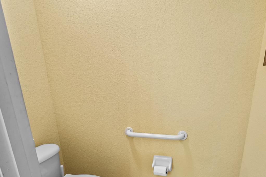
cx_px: 158
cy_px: 127
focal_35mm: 22
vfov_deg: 55.2
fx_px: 162
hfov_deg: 77.8
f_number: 4
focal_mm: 14
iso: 500
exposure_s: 1/8
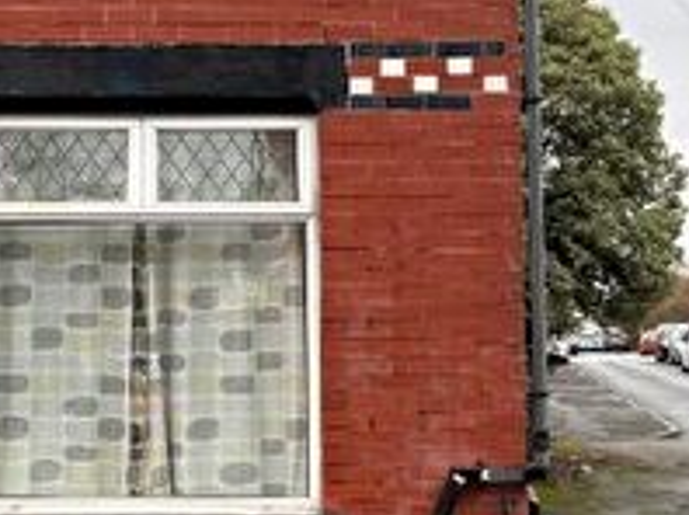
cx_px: 129
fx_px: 1829
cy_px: 155
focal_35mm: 92
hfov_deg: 21.1
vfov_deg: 16.0
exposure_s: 1/237
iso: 40
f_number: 1.6
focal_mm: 5.96
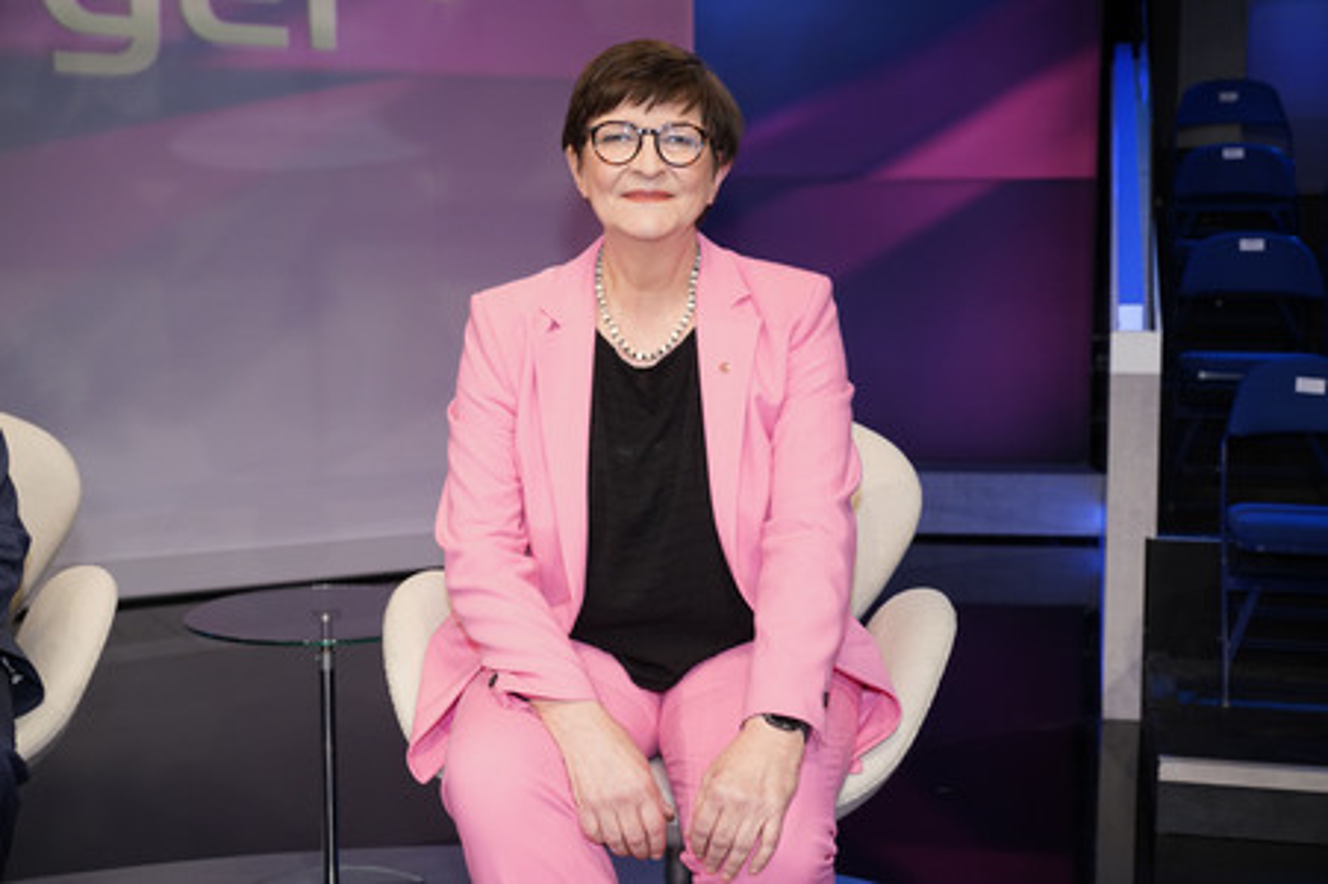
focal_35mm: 45
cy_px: 442
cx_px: 664
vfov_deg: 29.8
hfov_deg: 43.6
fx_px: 1659
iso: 2000
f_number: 5.6
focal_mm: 45
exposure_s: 1/125
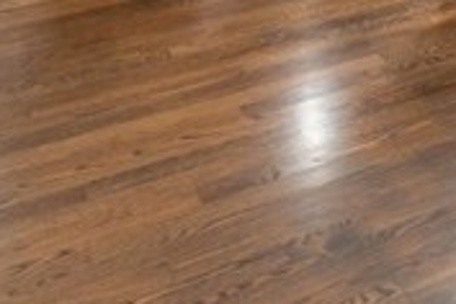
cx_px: 775
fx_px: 1026
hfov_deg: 19.8
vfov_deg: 13.2
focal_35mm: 81
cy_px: -399
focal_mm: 14
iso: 100
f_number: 11
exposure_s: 1/13
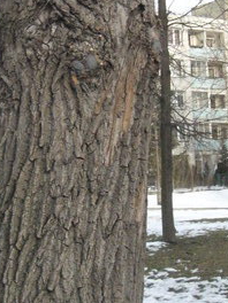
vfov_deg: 22.9
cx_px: 59
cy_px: 98
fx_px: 746
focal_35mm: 85
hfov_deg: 17.3
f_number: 5.6
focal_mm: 5.8
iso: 400
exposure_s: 1/250
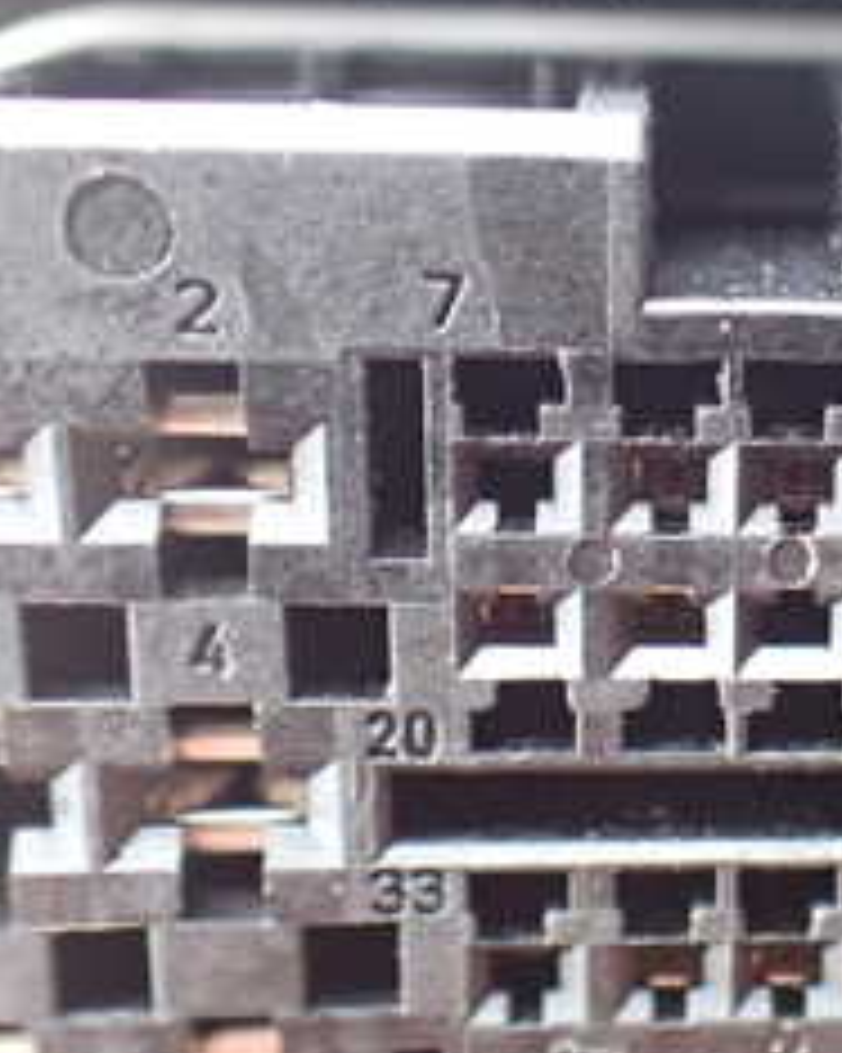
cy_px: 590
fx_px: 2338
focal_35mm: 75
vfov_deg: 25.4
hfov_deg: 19.6
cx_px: 914
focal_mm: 5.4
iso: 500
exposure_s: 1/125
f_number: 2.3
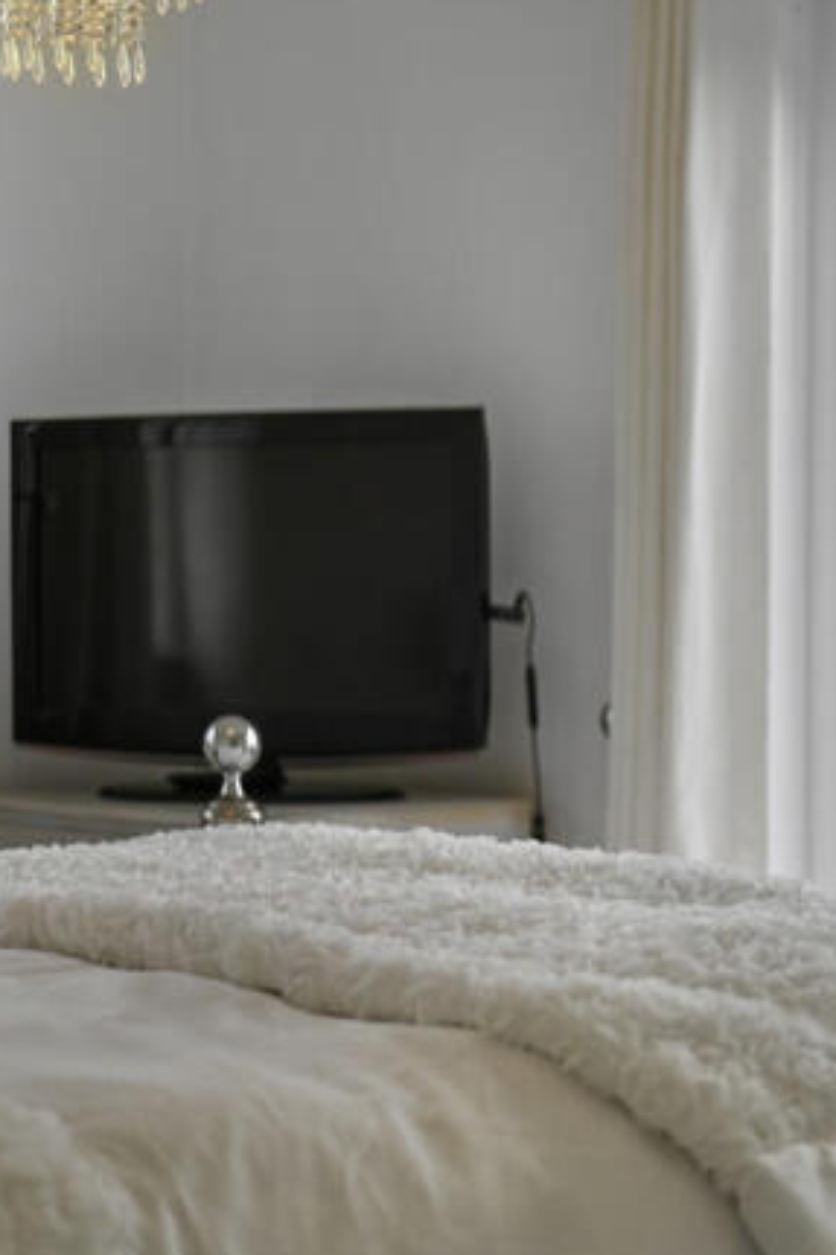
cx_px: 941
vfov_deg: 26.7
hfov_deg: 17.3
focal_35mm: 76
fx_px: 2649
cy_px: 629
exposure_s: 1/400
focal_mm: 50
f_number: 1.8
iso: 400
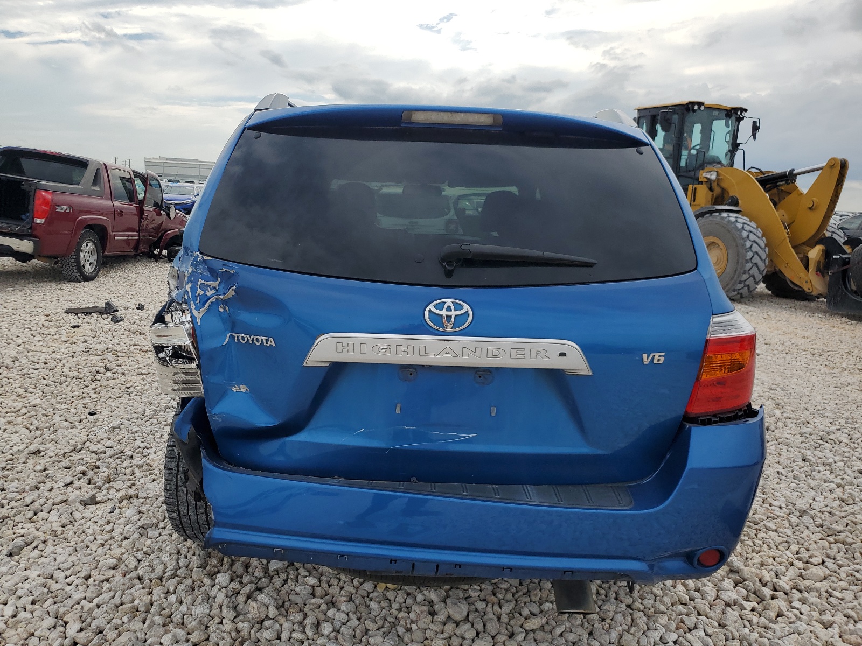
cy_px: 323
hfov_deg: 67.3
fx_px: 647
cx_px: 431
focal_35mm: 26
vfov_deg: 53.1
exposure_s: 1/3333
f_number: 1.5
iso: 50
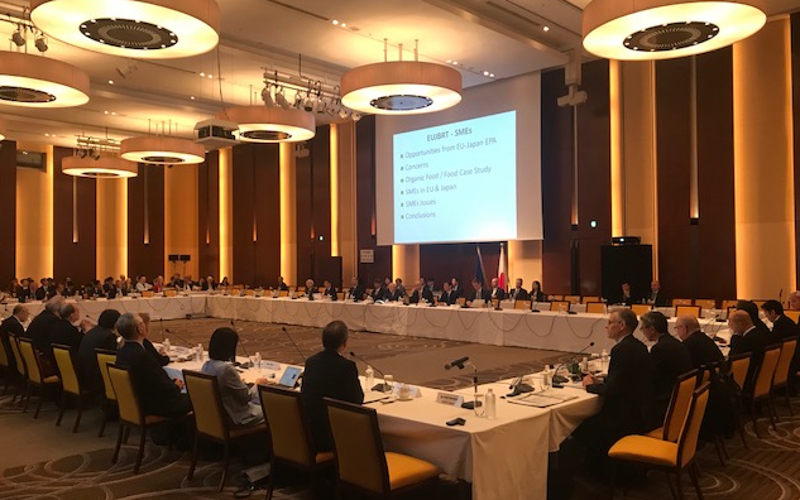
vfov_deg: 41.9
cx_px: 397
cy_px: 254
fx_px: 654
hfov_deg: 62.9
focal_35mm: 30
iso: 40
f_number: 1.8
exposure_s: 1/17
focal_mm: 3.99
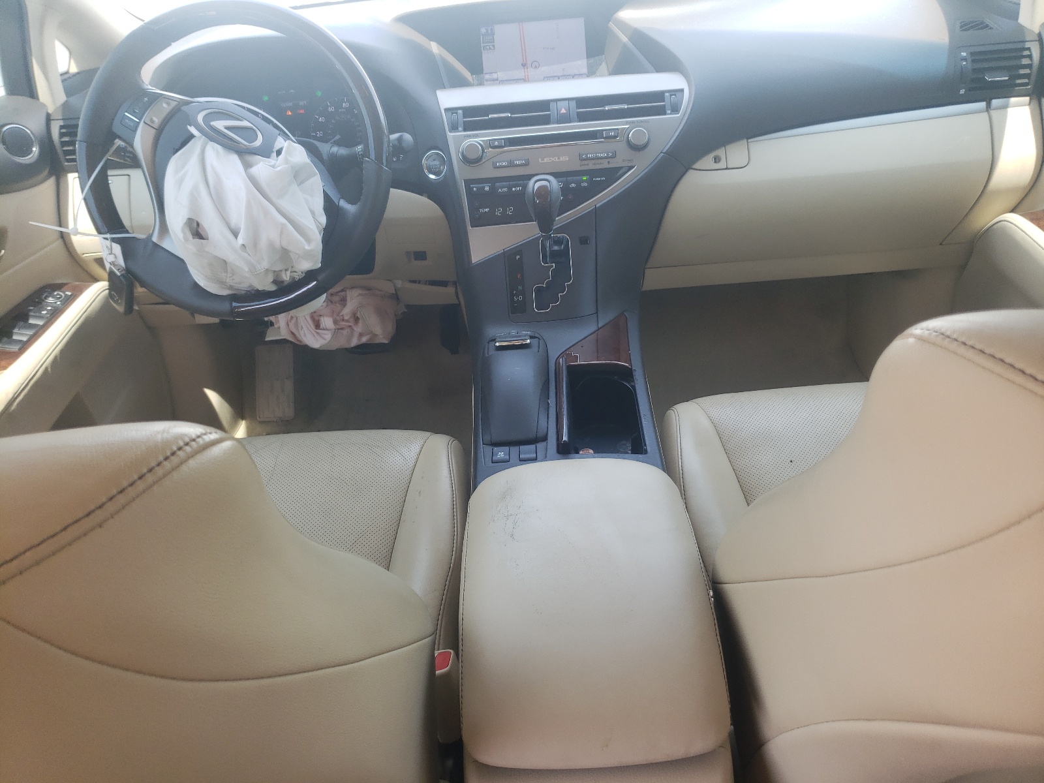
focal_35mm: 26
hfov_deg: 67.3
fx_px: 784
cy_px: 392
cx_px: 522
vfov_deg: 53.1
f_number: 1.5
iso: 50
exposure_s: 1/189
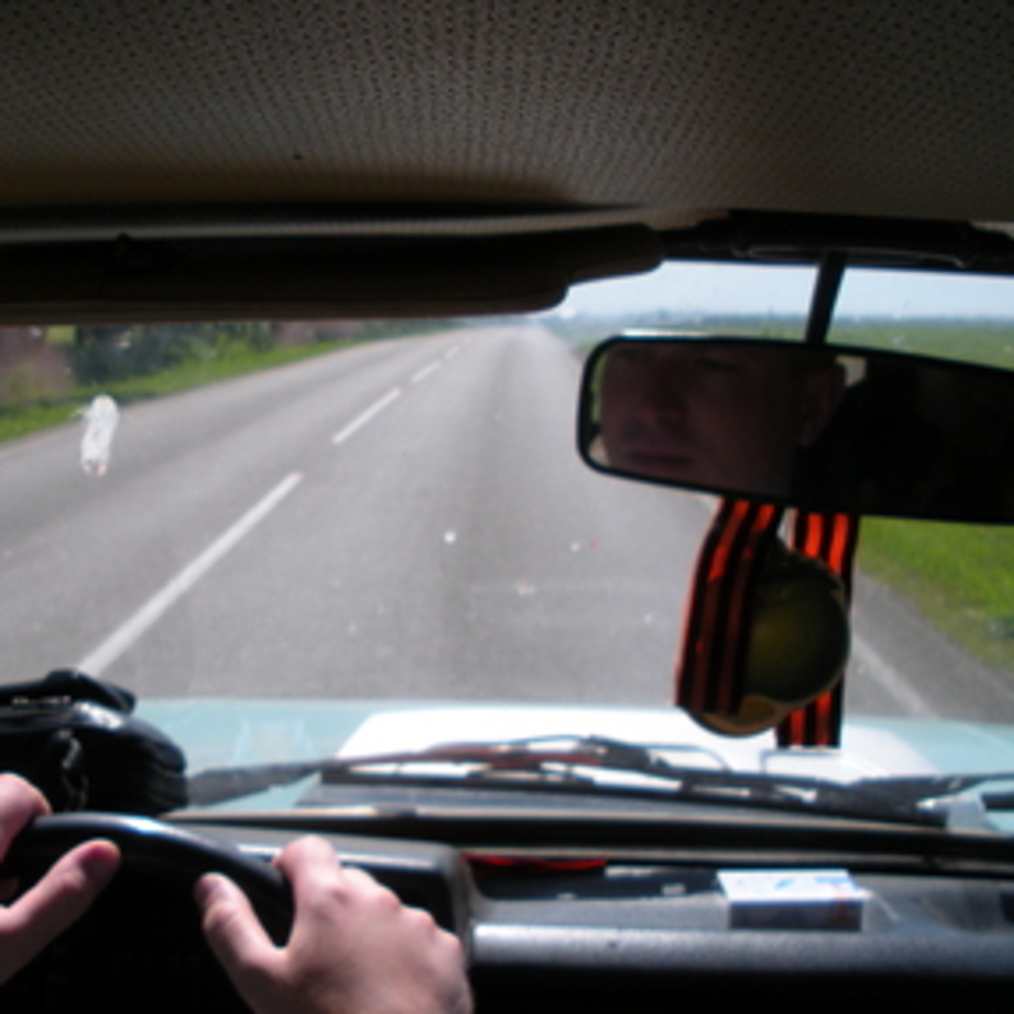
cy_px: 519
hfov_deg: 33.9
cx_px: 389
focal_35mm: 50
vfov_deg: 34.0
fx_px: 1657
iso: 64
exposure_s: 1/697
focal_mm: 6.3
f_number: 3.5
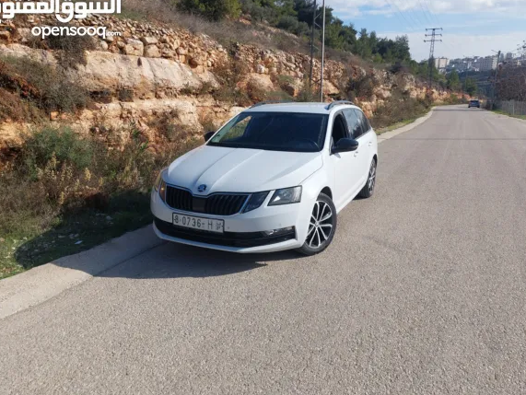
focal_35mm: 28
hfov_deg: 63.4
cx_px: 259
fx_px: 426
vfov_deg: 49.8
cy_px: 192
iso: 40
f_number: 1.8
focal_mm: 5.23
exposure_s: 1/2115
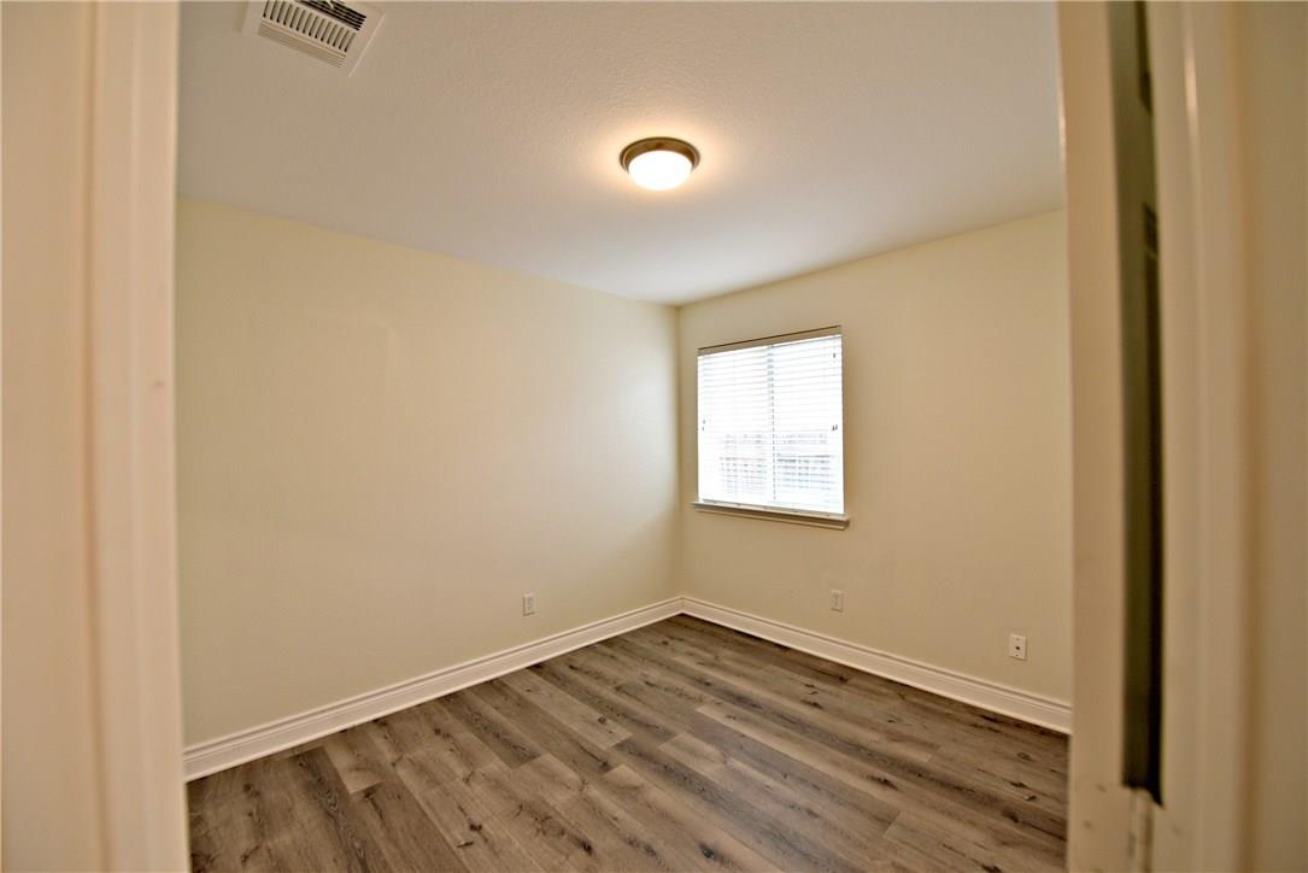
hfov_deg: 100.4
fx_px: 545
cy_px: 436
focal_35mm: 15
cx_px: 654
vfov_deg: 77.4
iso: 400
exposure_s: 1/60
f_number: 4
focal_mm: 15
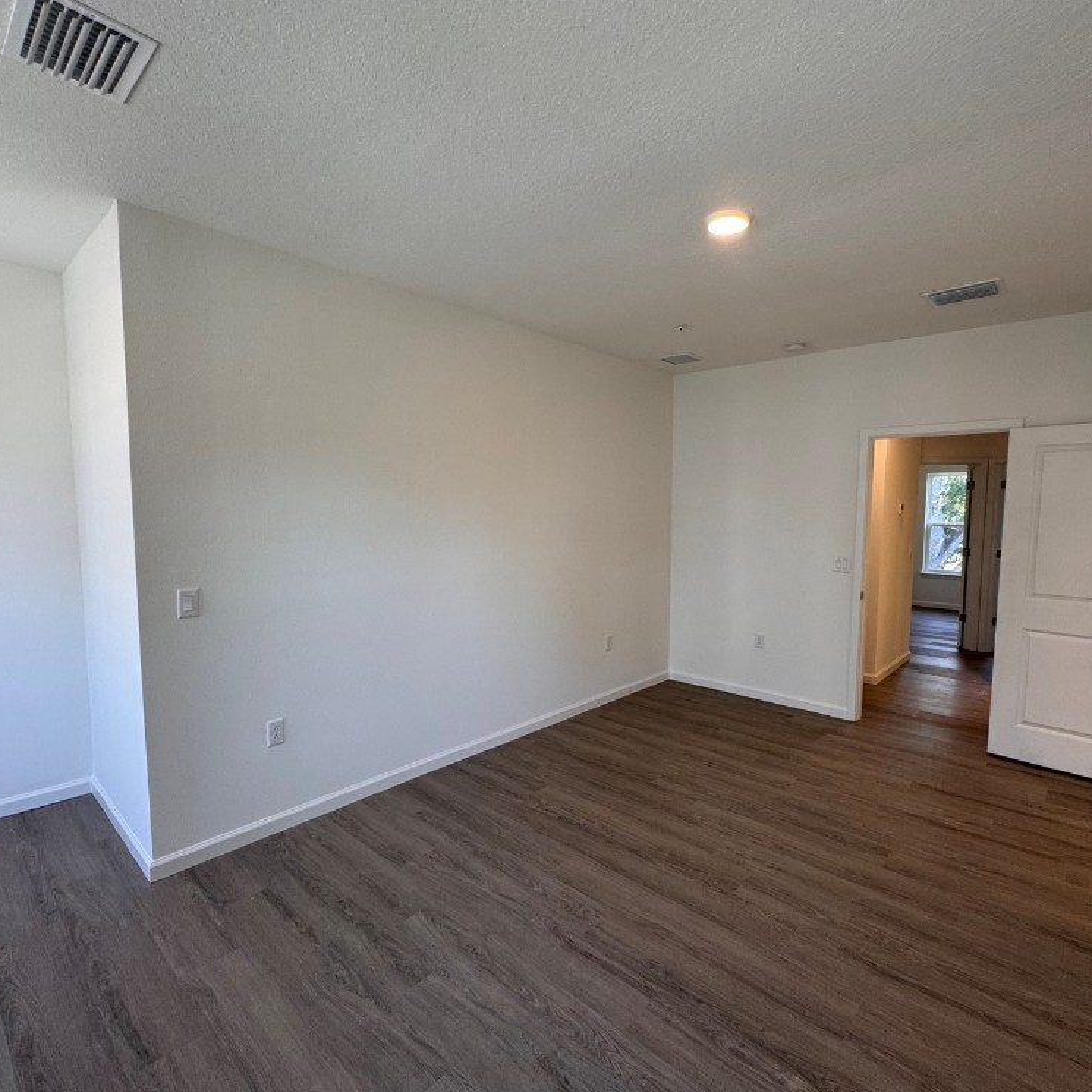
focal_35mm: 17
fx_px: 607
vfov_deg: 84.0
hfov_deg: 83.8
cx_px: 589
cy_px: 557
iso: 125
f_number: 2.2
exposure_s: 1/120
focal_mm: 2.22
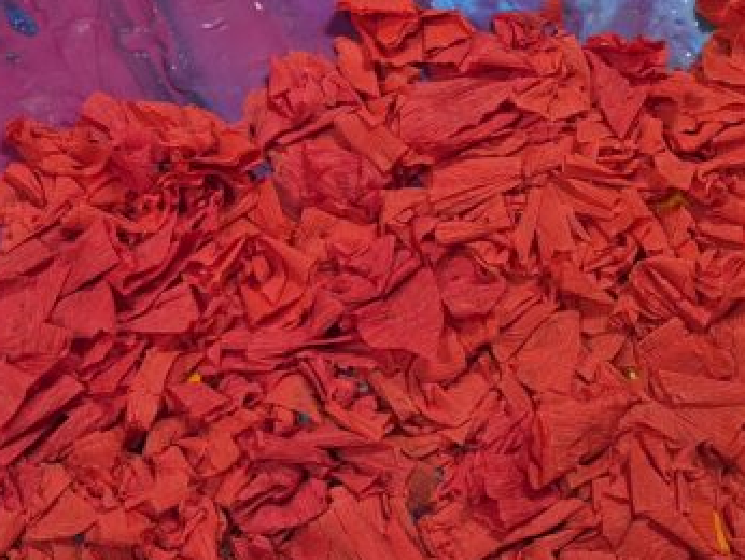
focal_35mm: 68
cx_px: 420
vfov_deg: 21.5
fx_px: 1465
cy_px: 155
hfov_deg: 28.5
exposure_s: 1/100
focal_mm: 5.4
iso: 160
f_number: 1.8
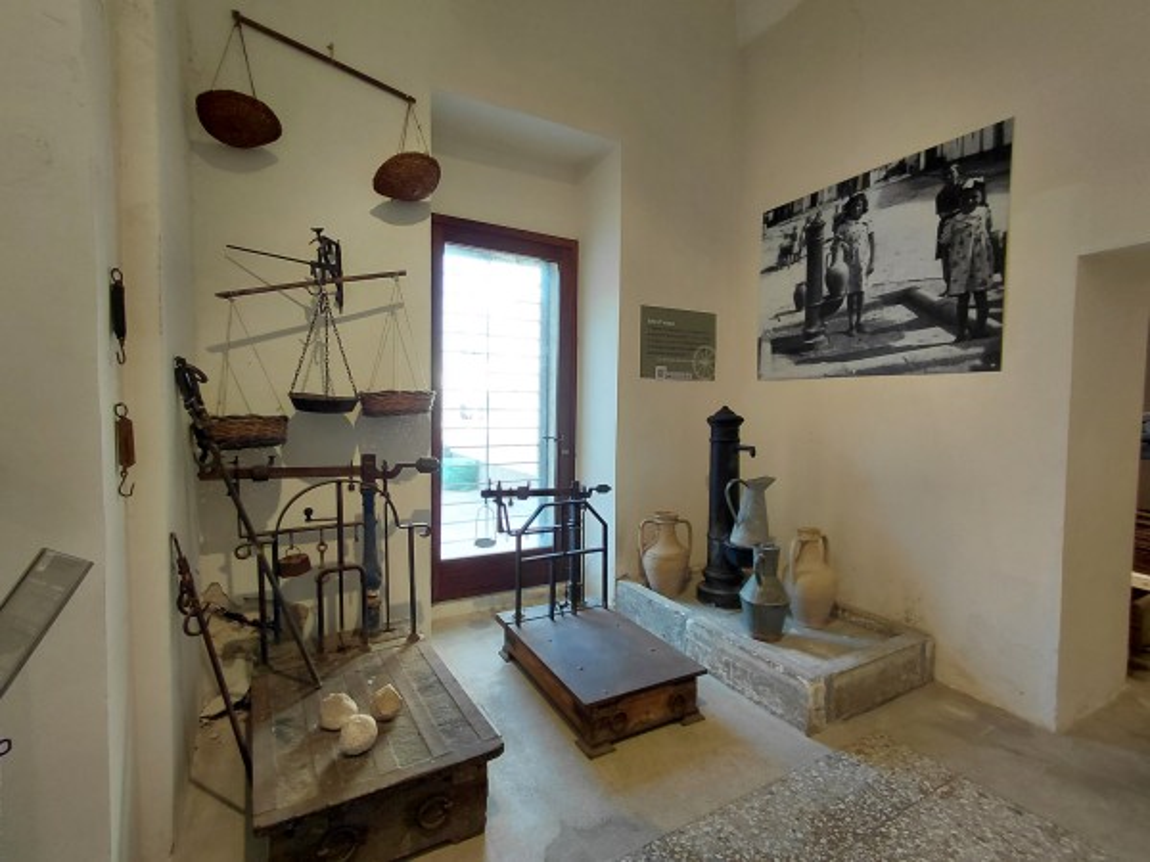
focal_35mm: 16
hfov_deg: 94.5
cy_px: 431
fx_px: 532
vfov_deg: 78.1
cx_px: 575
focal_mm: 1.64
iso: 50
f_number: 2.2
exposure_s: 1/50
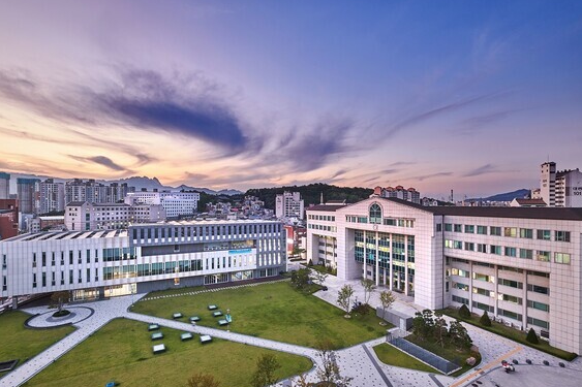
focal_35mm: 16
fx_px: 259
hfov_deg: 96.7
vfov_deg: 73.7
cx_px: 276
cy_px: 193
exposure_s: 1/2
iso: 200
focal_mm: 10
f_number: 8
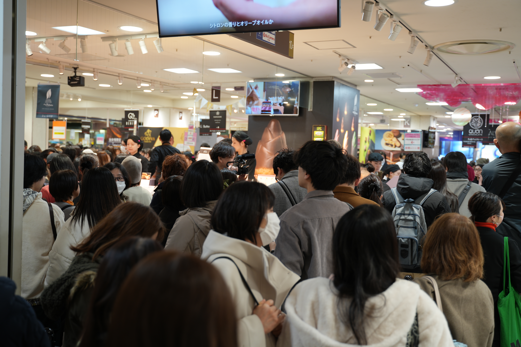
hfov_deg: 49.6
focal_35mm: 39
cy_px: 174
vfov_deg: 34.2
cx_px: 260
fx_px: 564
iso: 125
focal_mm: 39
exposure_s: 1/40
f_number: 2.8
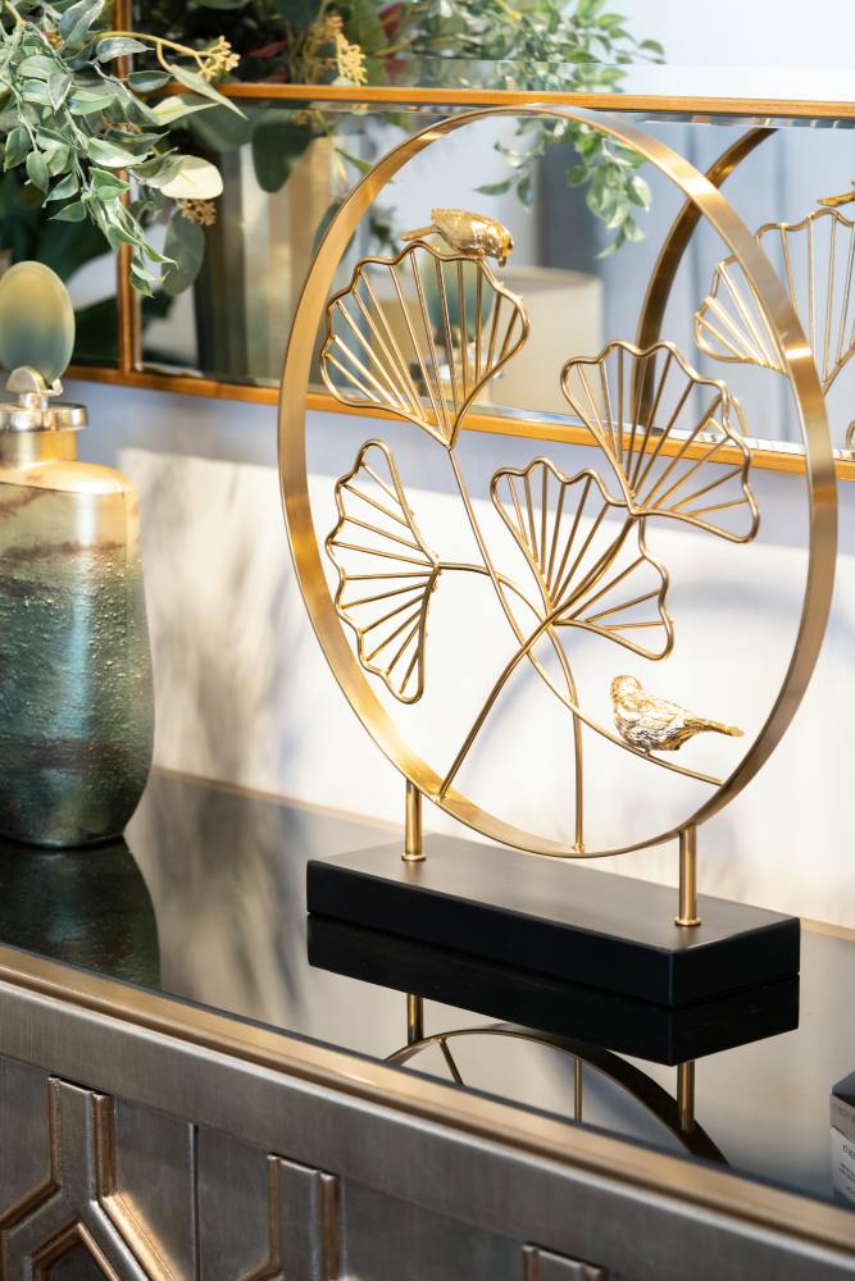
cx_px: 428
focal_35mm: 90
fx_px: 3205
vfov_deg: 22.6
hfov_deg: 15.2
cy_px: 640
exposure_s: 1/125
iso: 2000
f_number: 5.6
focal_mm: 90
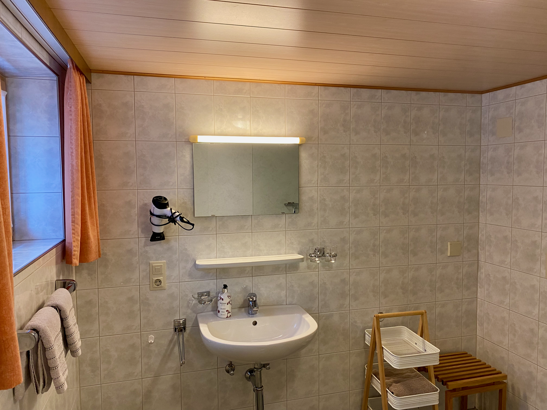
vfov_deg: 53.1
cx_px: 274
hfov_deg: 67.3
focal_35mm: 26
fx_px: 411
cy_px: 205
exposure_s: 1/50
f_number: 1.8
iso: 80
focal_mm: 4.25
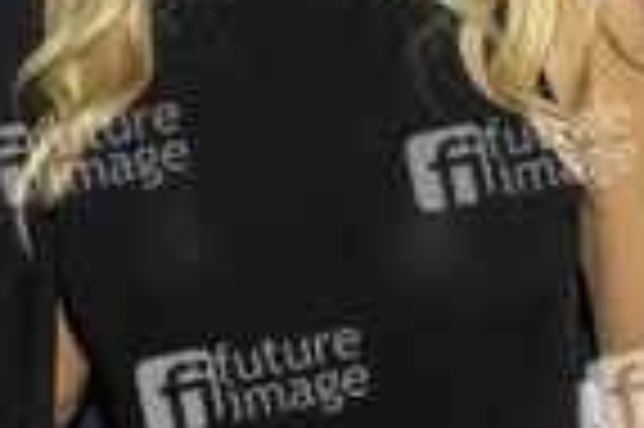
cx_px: 133
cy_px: -180
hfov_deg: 12.1
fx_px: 3038
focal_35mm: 170
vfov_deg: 7.9
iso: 800
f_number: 5.6
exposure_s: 1/200
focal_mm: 54
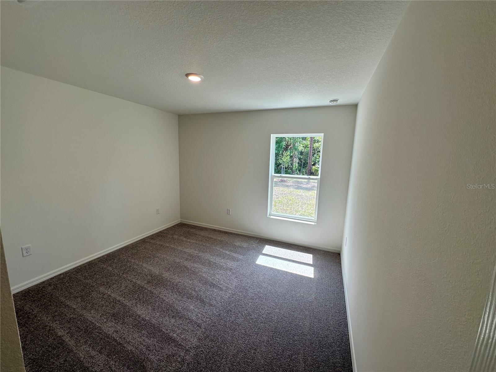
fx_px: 201
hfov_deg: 102.1
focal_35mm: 14
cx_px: 248
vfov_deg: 85.7
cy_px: 186
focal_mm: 2.22
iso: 40
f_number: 2.2
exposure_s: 1/120
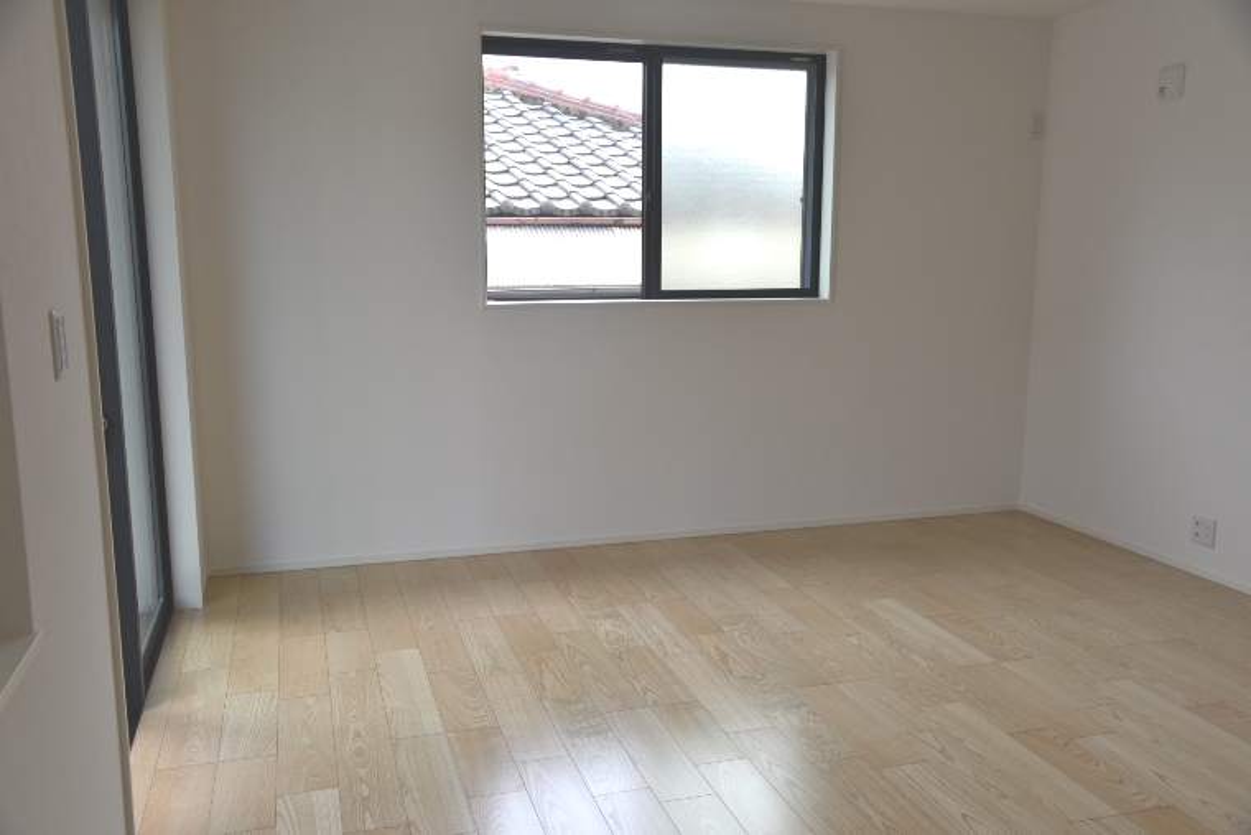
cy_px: 418
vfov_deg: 42.3
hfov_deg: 60.3
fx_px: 1077
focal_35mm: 31
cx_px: 626
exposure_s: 1/160
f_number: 6.3
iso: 400
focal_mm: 31
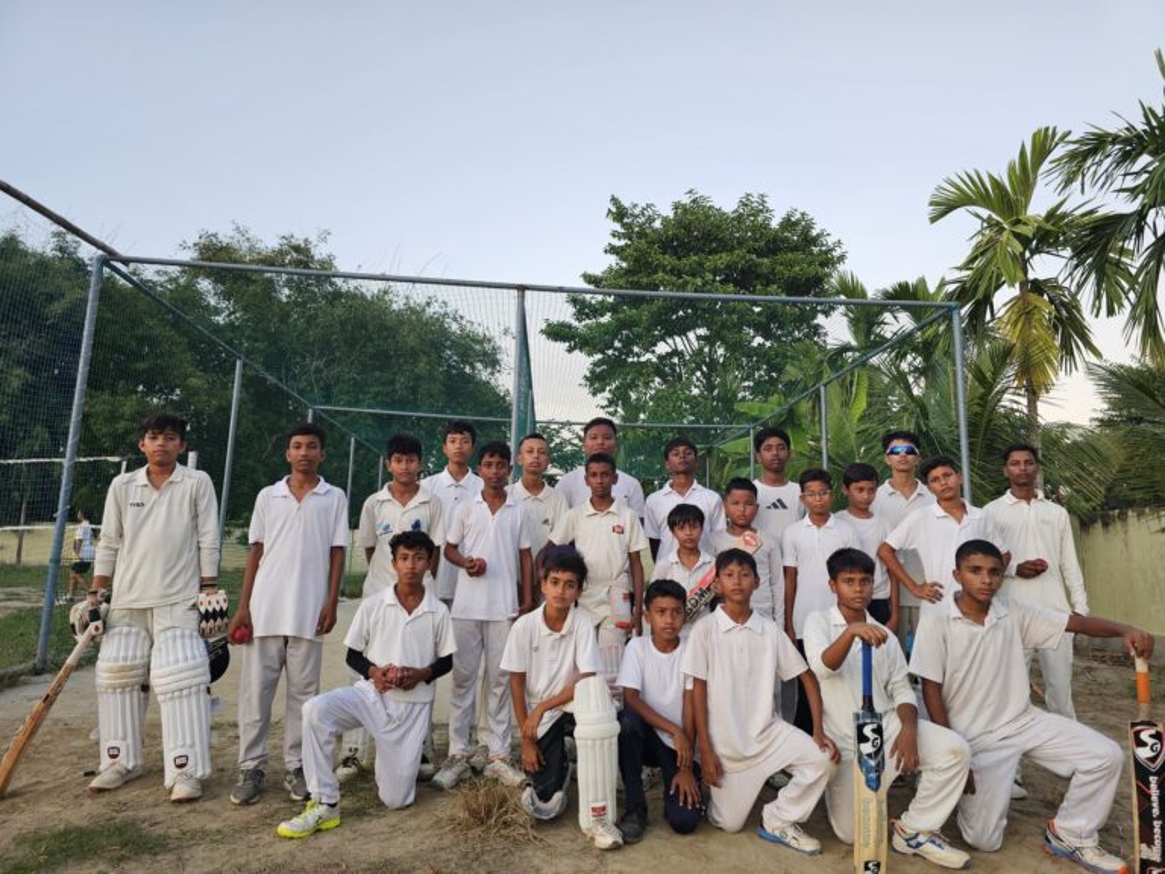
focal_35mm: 23
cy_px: 437
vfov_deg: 58.9
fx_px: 774
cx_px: 582
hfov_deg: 73.9
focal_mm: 6.3
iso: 80
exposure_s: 1/100
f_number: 1.7
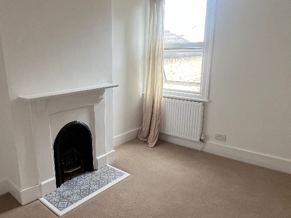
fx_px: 227
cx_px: 110
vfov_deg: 51.2
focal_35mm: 27
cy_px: 121
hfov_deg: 64.4
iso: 100
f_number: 1.8
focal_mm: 1.57
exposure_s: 1/99
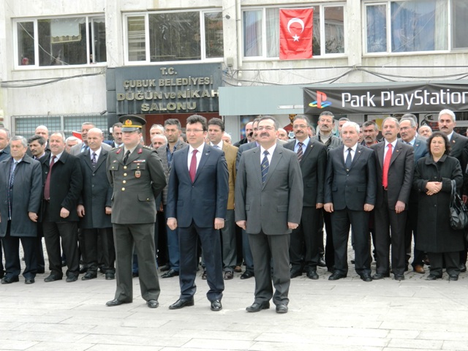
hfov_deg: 27.8
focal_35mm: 70
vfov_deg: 21.0
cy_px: 176
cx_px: 234
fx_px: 946
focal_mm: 12.6
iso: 80
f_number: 4
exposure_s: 1/100
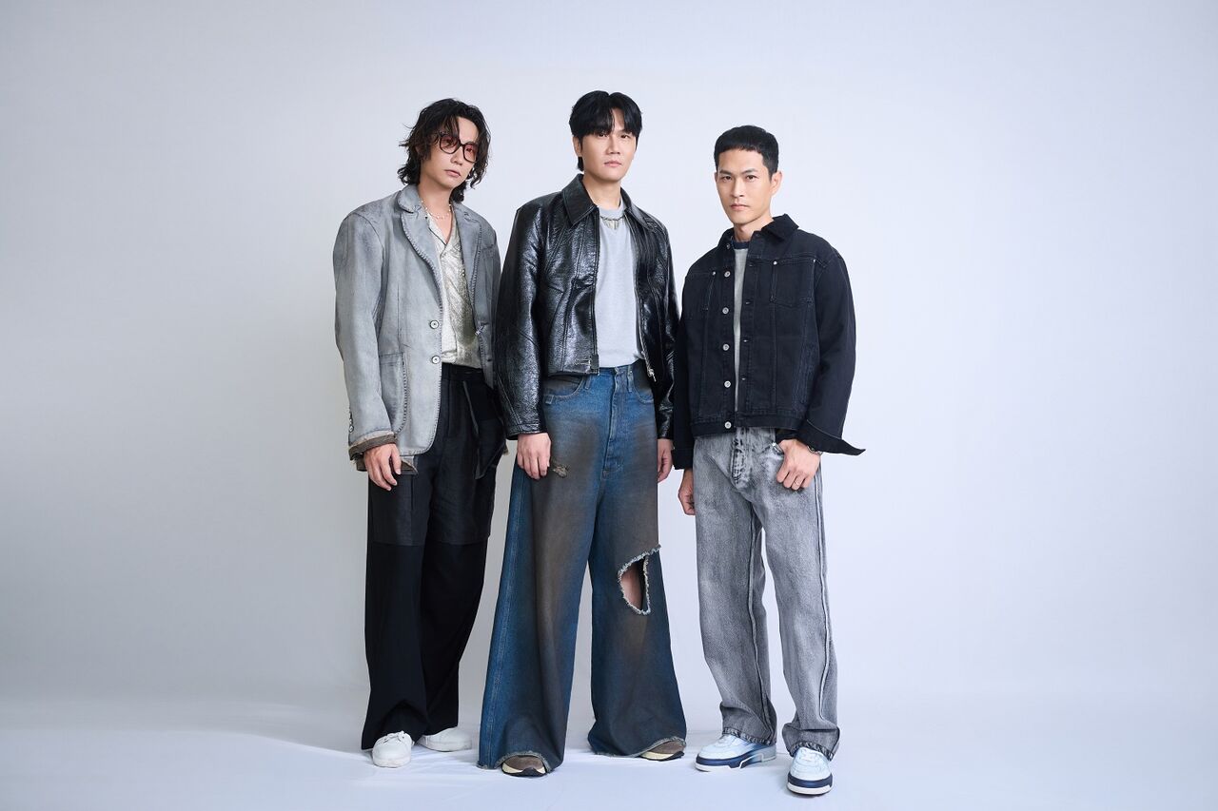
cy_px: 406
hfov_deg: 51.1
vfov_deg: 35.3
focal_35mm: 38
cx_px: 609
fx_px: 1275
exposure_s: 1/200
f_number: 8
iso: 400
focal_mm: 37.7
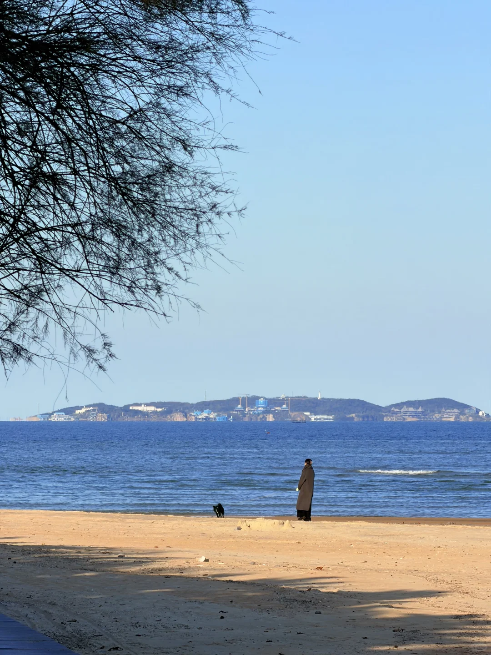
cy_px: 328
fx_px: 3782
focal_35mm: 200
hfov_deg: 7.4
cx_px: 246
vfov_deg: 9.9
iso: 16
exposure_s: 1/654
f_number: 2.8
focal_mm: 16.89
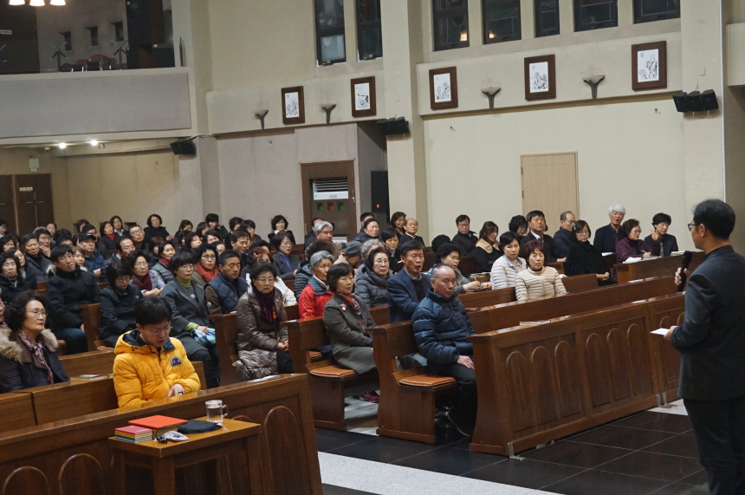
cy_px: 287
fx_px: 1190
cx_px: 408
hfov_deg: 34.7
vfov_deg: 23.5
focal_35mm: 58
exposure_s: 1/100
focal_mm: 33
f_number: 5
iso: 3200
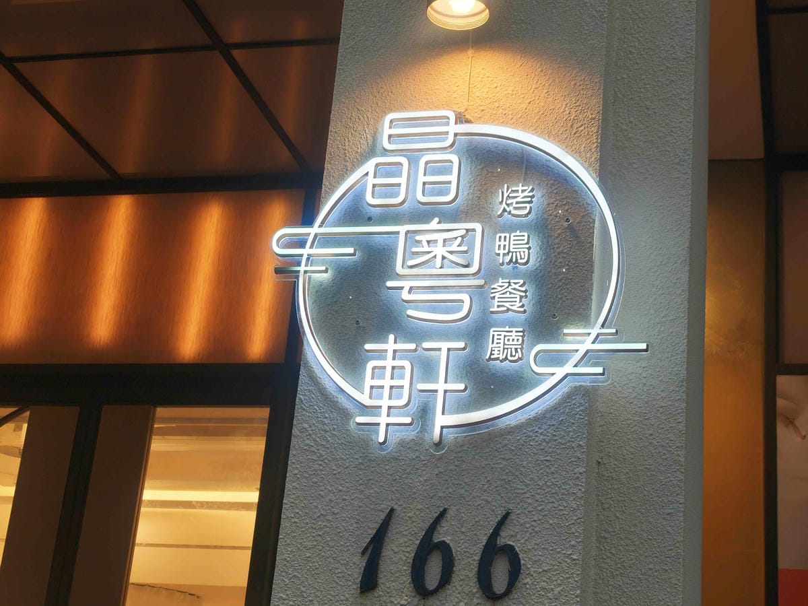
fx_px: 1447
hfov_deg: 31.2
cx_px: 404
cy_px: 303
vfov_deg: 23.7
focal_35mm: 62
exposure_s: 1/120
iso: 50
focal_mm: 8.72
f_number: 2
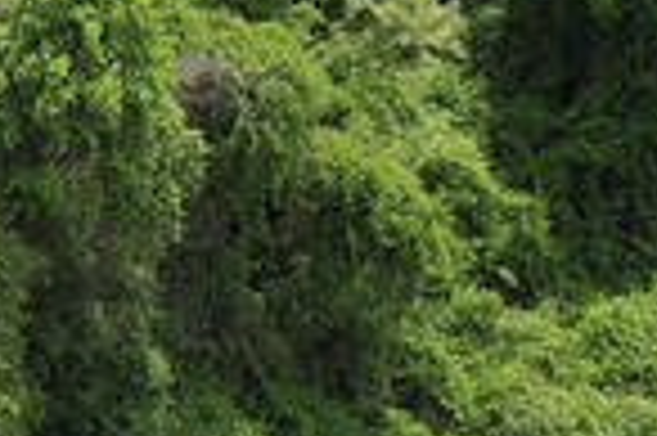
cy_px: -694
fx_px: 2898
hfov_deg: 11.2
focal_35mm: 159
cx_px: -824
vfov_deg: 7.8
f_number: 4.5
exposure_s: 1/160
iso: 100
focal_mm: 10.26
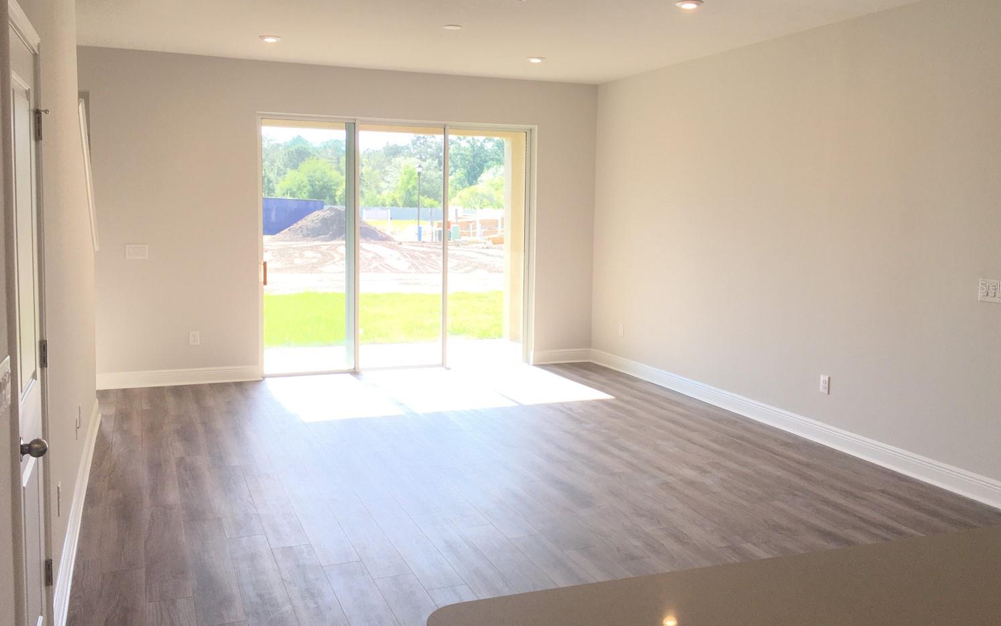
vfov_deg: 38.3
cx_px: 505
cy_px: 286
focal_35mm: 33
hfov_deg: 58.1
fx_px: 900
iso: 25
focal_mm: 4.15
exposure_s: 1/120
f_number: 2.2
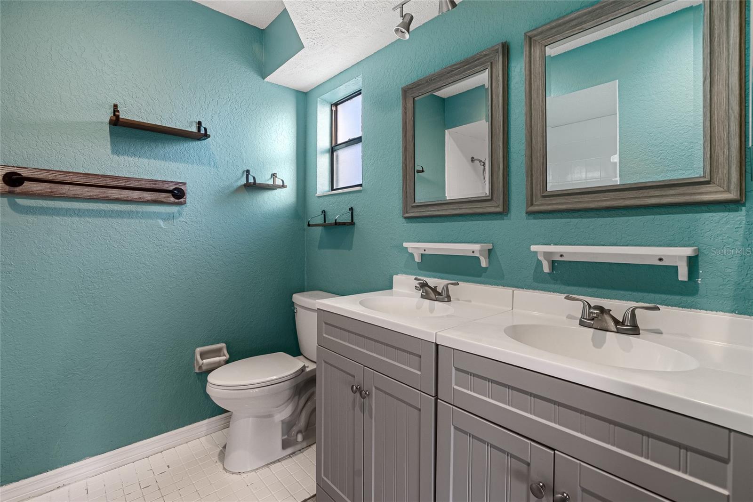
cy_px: 251
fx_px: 335
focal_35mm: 16
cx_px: 376
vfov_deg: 73.7
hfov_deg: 96.7
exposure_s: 1/250
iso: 400
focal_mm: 16
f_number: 8
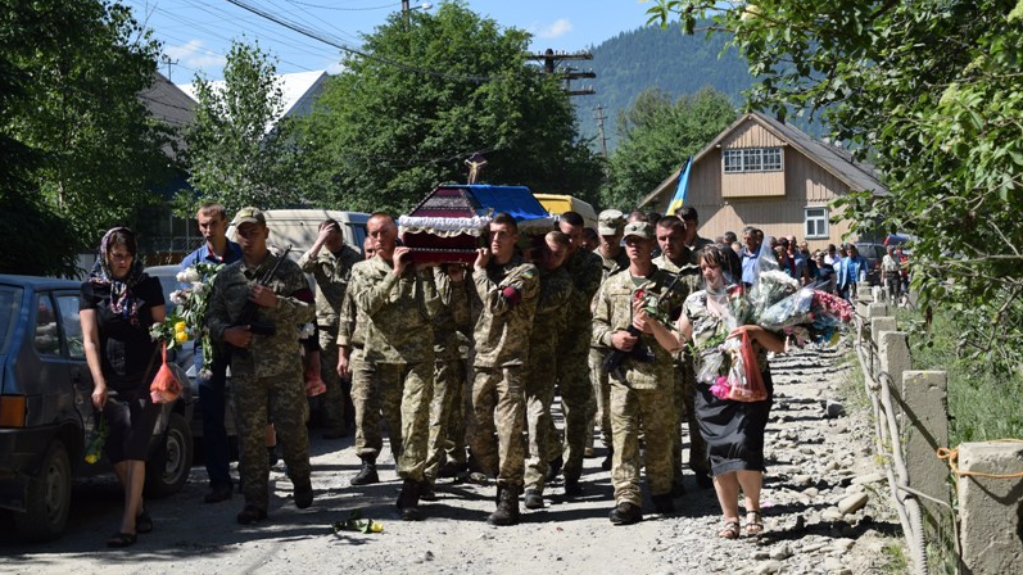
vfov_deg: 14.7
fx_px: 2224
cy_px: 253
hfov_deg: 25.9
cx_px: 511
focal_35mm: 82
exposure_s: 1/320
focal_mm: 52
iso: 200
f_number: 9
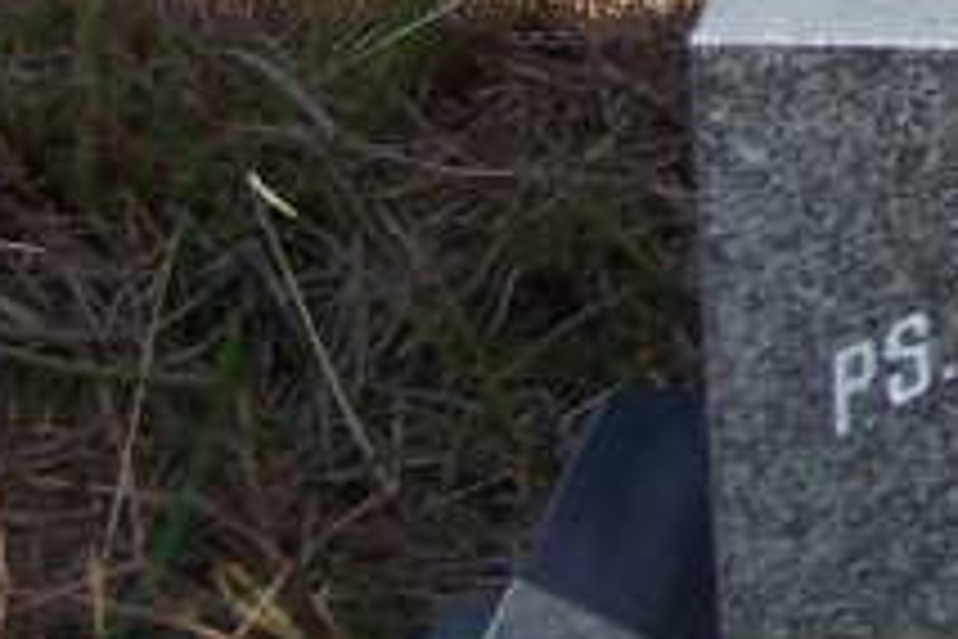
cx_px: 2276
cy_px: -441
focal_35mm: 363
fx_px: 9659
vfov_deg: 3.8
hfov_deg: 5.5
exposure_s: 1/800
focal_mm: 10.5
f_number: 3.2
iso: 64
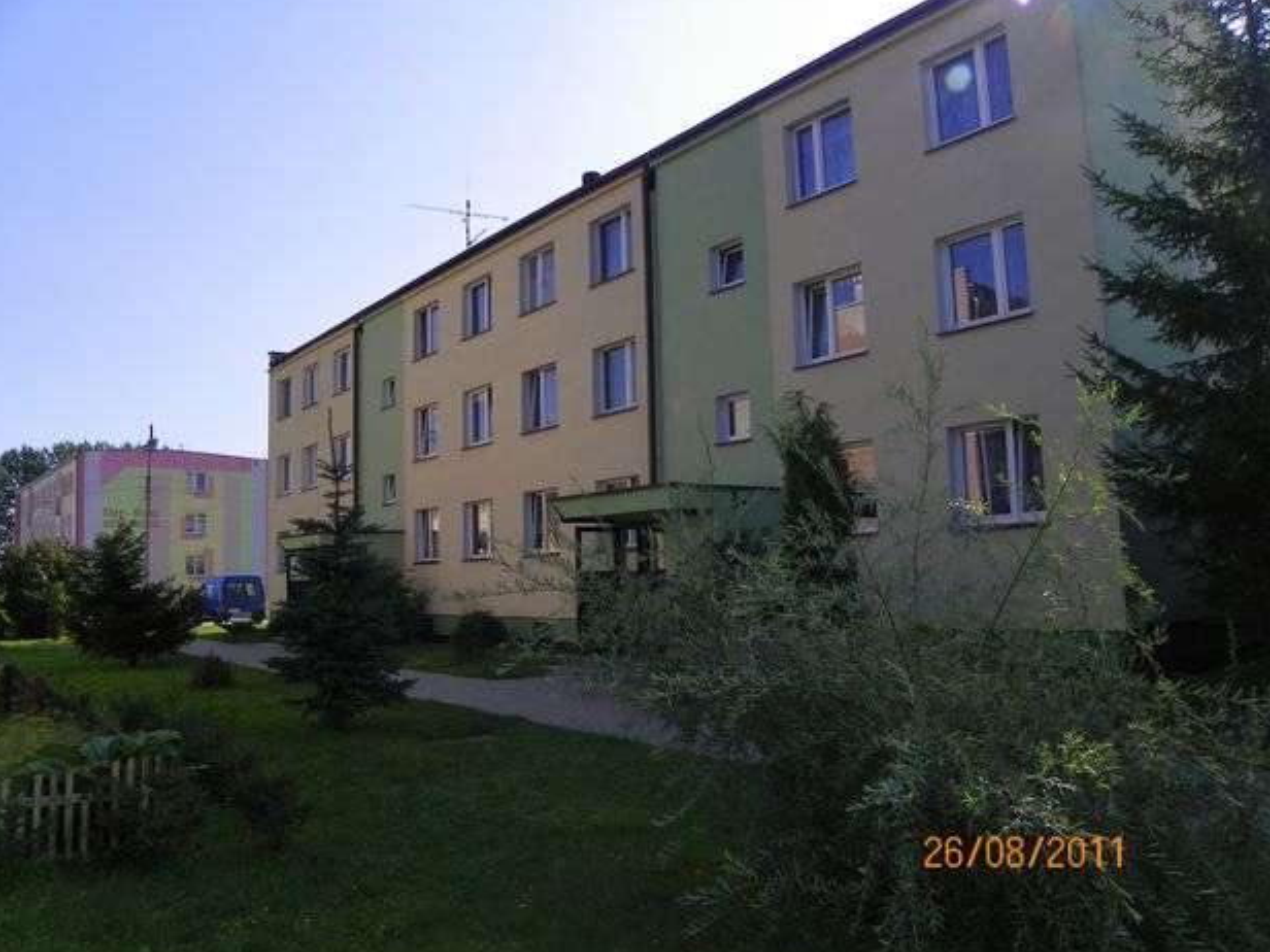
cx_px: 614
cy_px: 480
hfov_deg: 65.3
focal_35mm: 27
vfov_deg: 51.4
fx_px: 991
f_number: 4.5
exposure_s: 1/400
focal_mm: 4.6
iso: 64
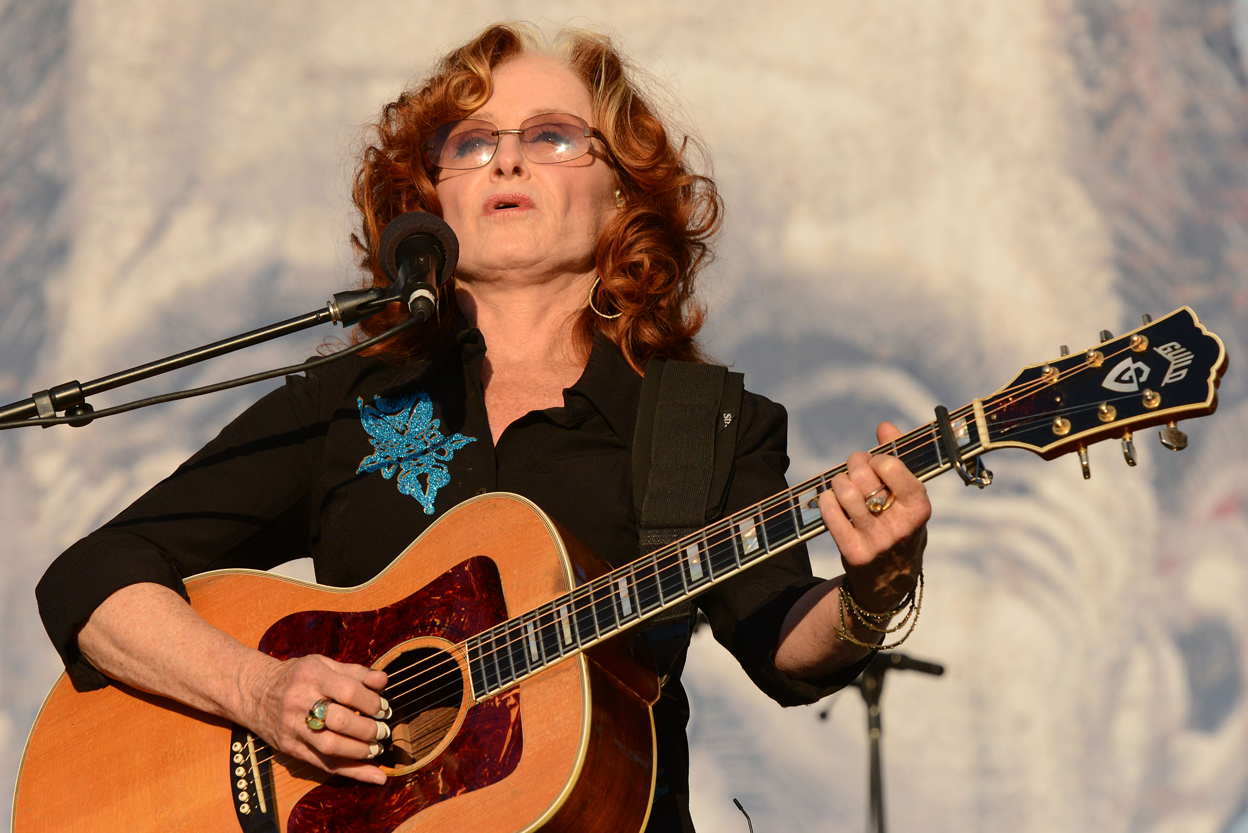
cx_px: 585
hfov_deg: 7.8
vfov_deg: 5.2
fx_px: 9190
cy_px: 355
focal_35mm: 265
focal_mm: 210
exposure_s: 1/2000
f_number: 8
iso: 1250
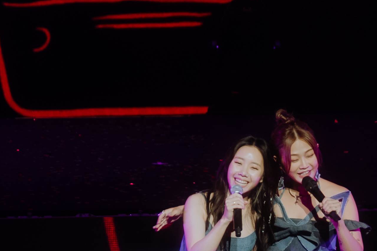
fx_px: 3906
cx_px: 313
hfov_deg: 5.5
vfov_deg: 3.7
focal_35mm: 373
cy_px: 282
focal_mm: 70
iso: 500
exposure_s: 1/200
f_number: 2.8
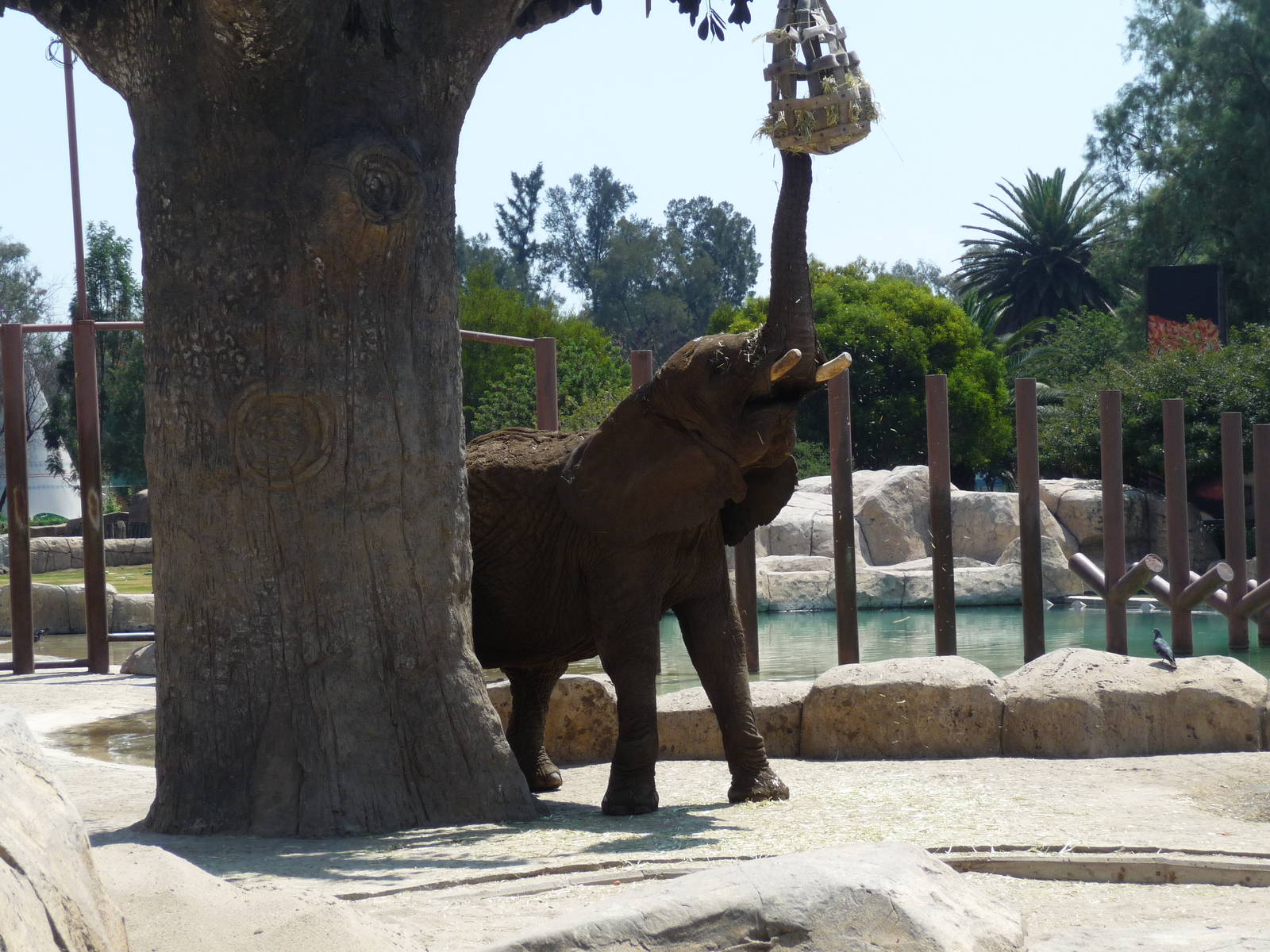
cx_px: 635
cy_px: 476
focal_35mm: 89
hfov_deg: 22.0
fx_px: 3265
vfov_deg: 16.6
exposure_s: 1/500
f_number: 4.7
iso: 100
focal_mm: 15.2
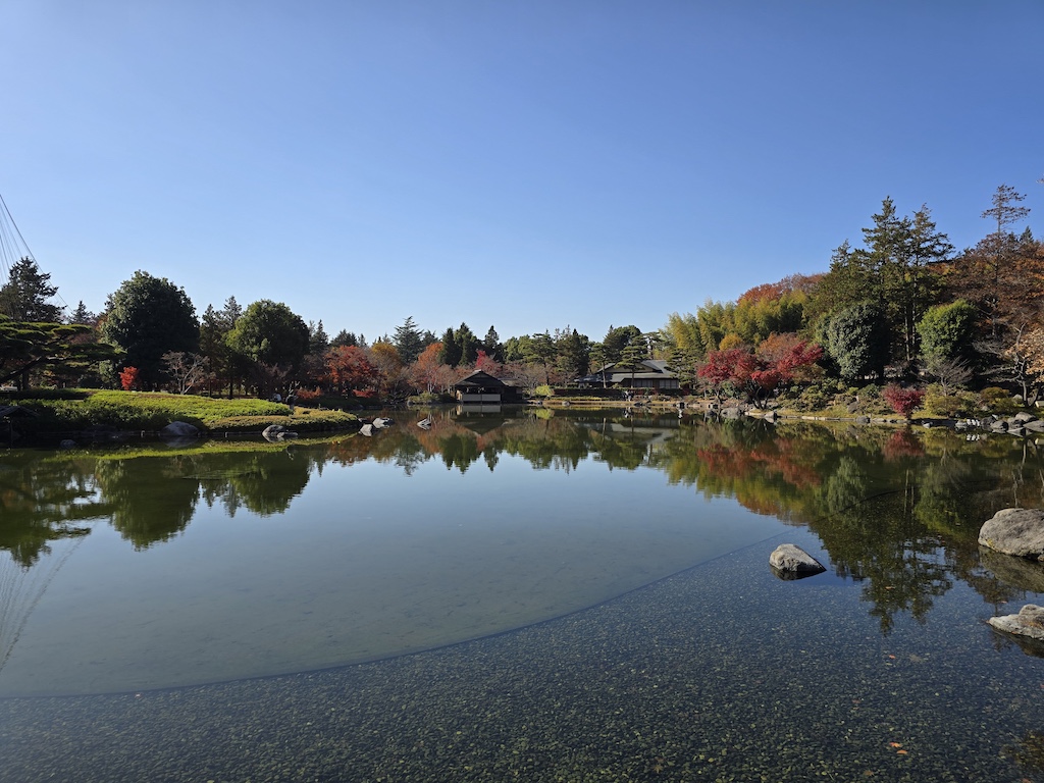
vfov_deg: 58.9
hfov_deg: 73.9
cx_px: 522
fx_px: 694
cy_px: 392
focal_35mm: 23
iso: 12
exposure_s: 1/807
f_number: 1.7
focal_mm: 6.3
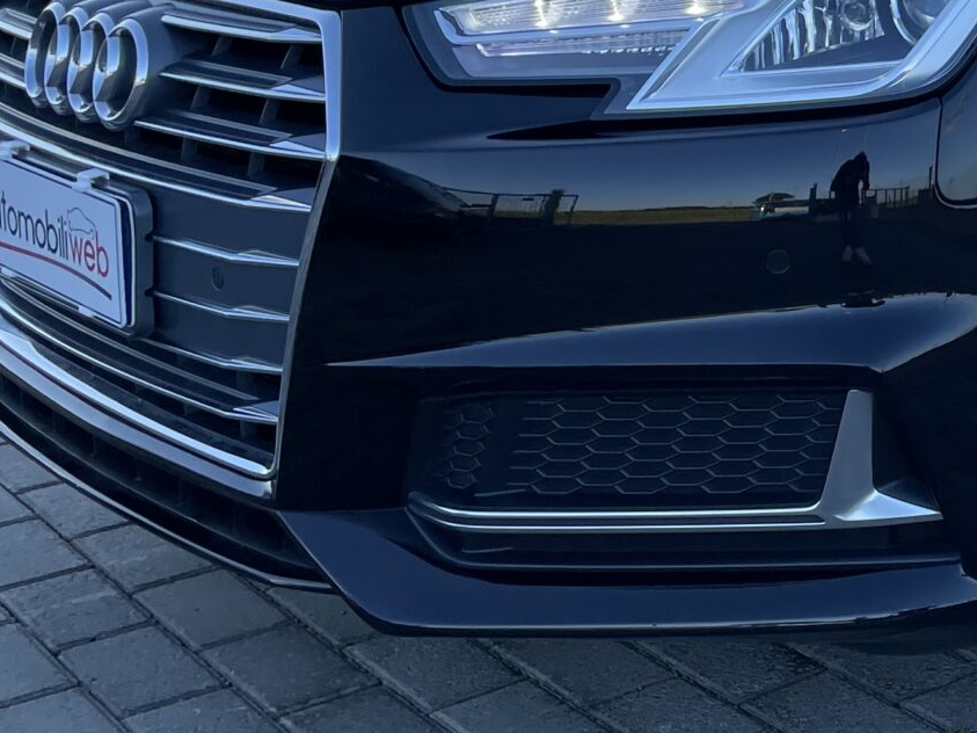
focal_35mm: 79
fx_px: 2229
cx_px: 1259
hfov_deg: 22.2
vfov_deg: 17.8
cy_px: -144
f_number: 1.6
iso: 32
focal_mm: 4.2
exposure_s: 1/759
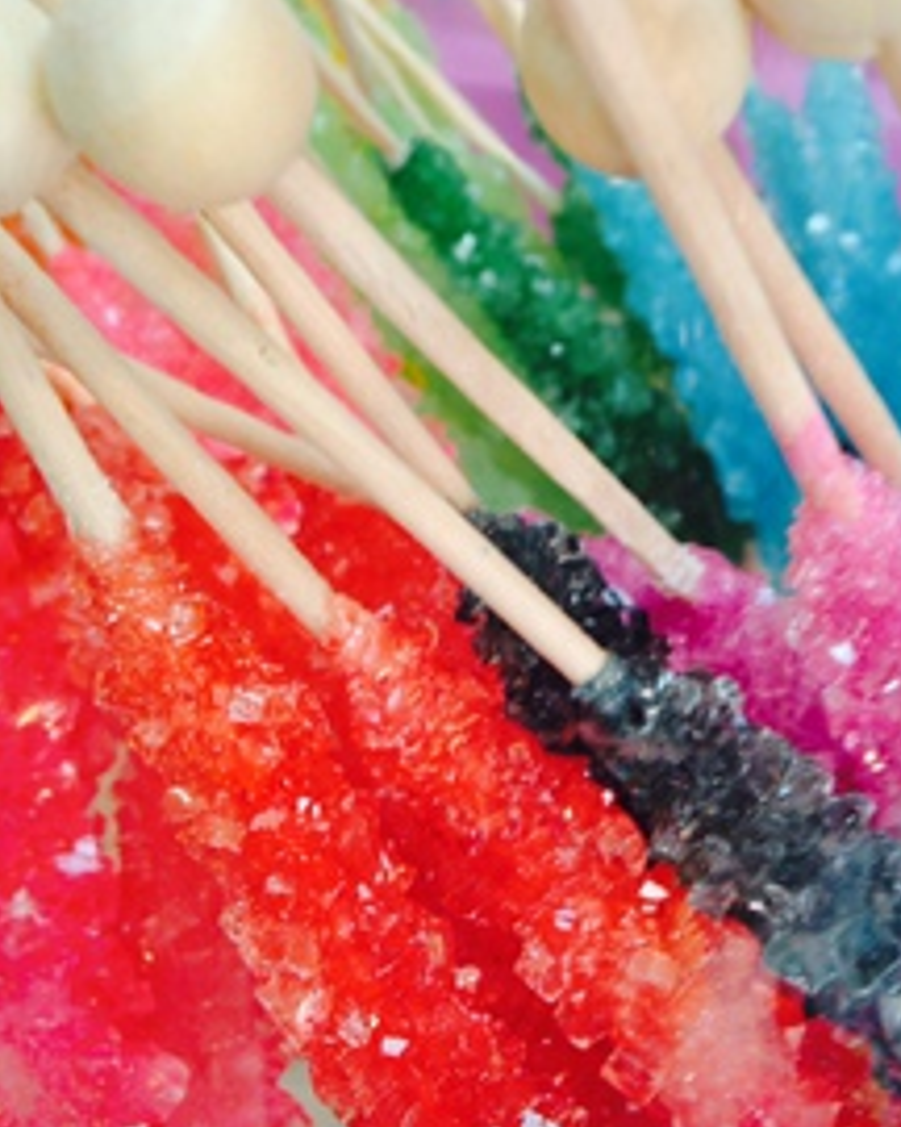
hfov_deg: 34.7
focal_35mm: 43
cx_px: 559
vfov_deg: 42.9
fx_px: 1433
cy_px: 614
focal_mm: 4.12
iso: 50
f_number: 2.4
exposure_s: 1/24
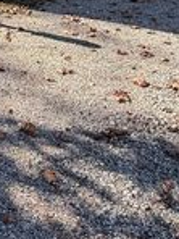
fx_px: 434
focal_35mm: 63
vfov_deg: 25.4
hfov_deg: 21.7
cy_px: -91
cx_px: -32
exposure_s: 1/686
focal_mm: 2.22
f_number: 2.2
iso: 40
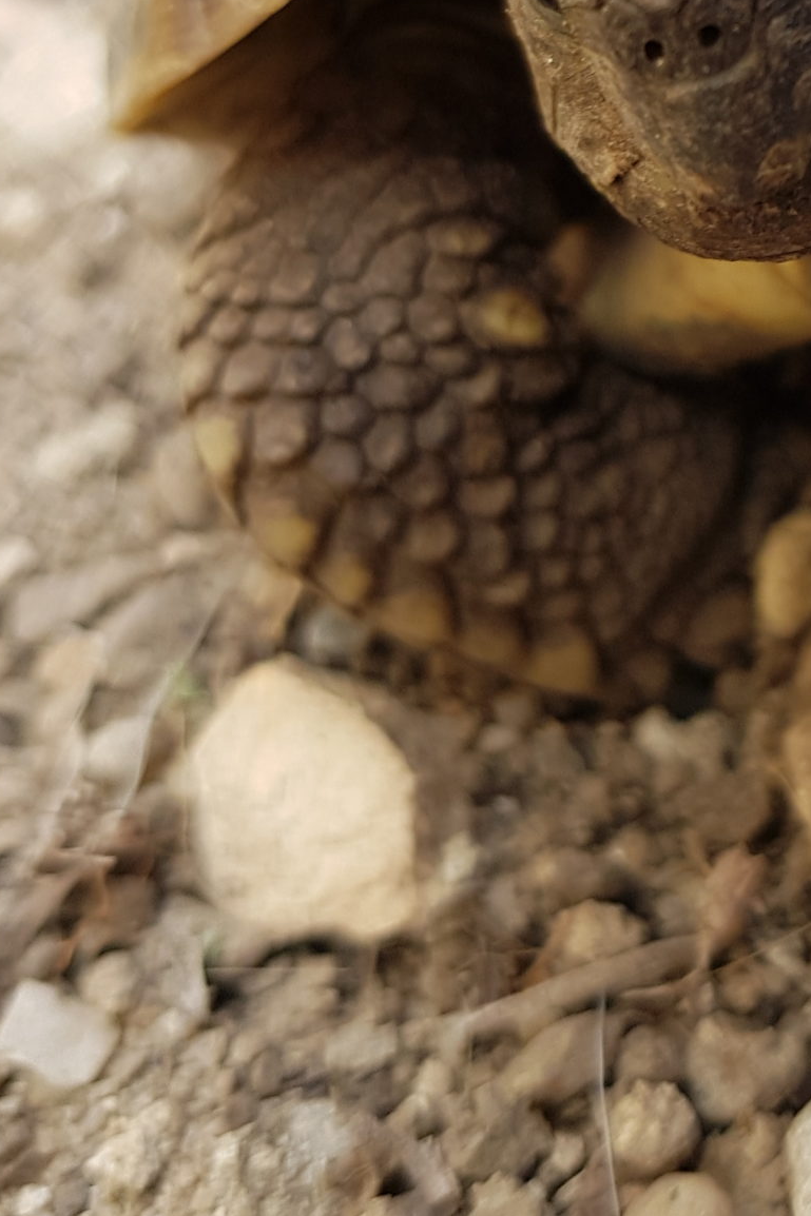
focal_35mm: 60
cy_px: 156
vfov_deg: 32.0
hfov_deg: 21.1
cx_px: 966
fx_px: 2028
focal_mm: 4.2
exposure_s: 1/110
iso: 40
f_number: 1.7
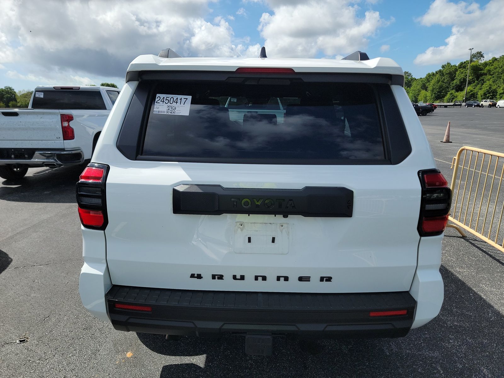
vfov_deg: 56.8
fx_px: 349
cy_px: 189
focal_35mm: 24
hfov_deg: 71.6
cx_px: 252
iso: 50
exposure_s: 1/1084
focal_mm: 6.7
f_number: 1.8
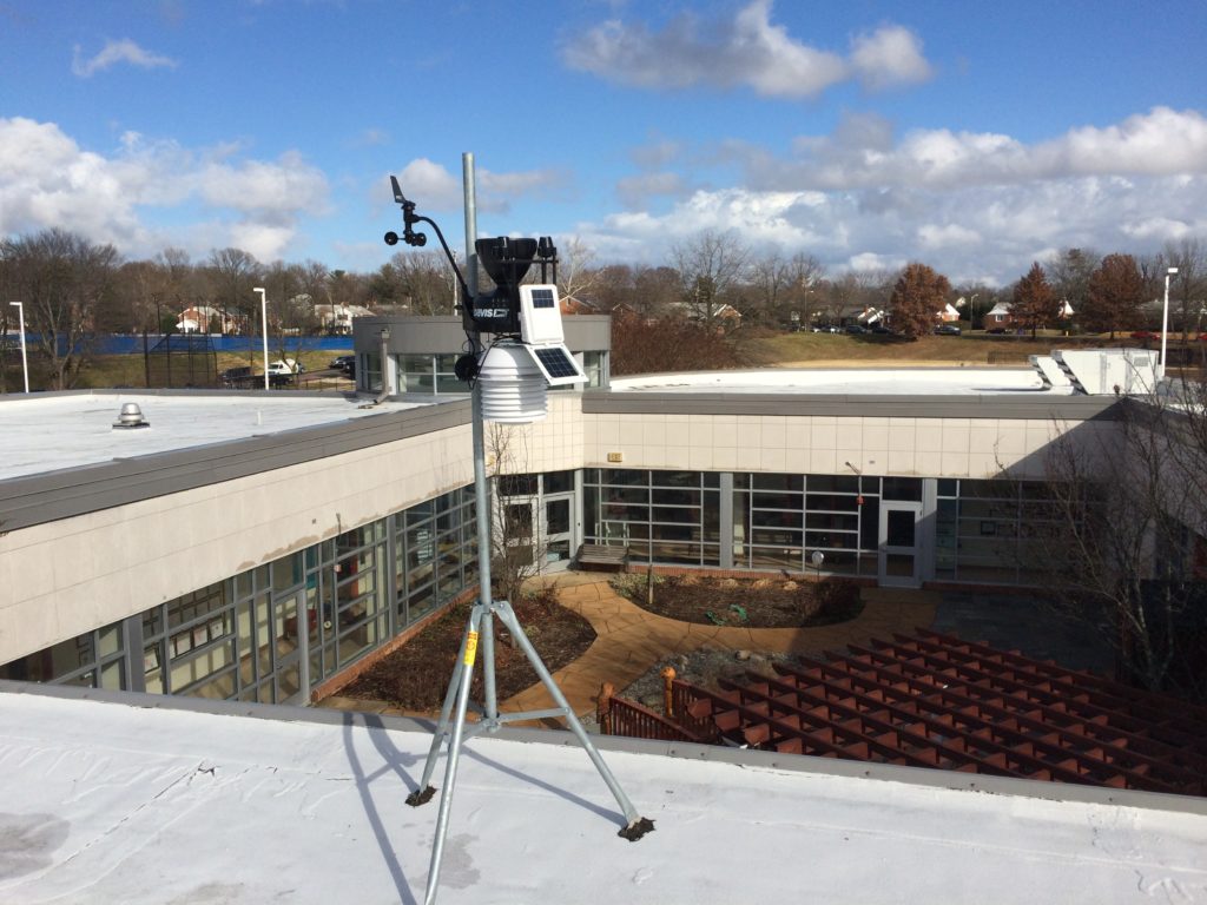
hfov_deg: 61.7
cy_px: 452
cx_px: 604
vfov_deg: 48.2
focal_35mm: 29
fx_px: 1011
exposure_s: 1/3731
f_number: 2.2
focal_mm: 4.15
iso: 32
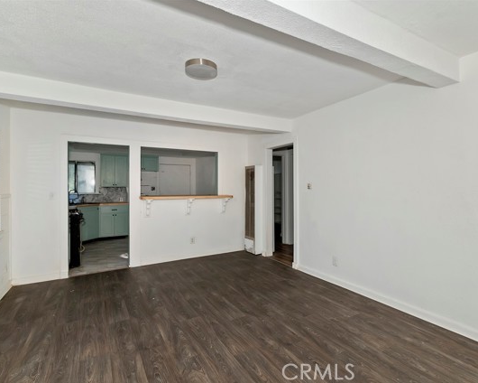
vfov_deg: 77.0
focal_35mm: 17
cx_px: 262
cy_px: 192
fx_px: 240
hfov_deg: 89.4
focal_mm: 10
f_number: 8
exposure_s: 1/30
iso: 400
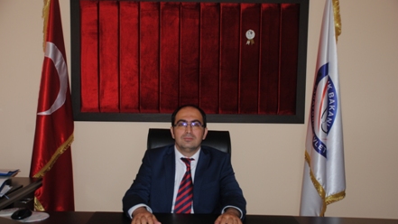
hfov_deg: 41.7
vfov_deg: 24.2
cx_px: 199
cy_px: 126
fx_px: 523
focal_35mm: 50
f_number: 4
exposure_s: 1/60
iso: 200
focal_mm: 31
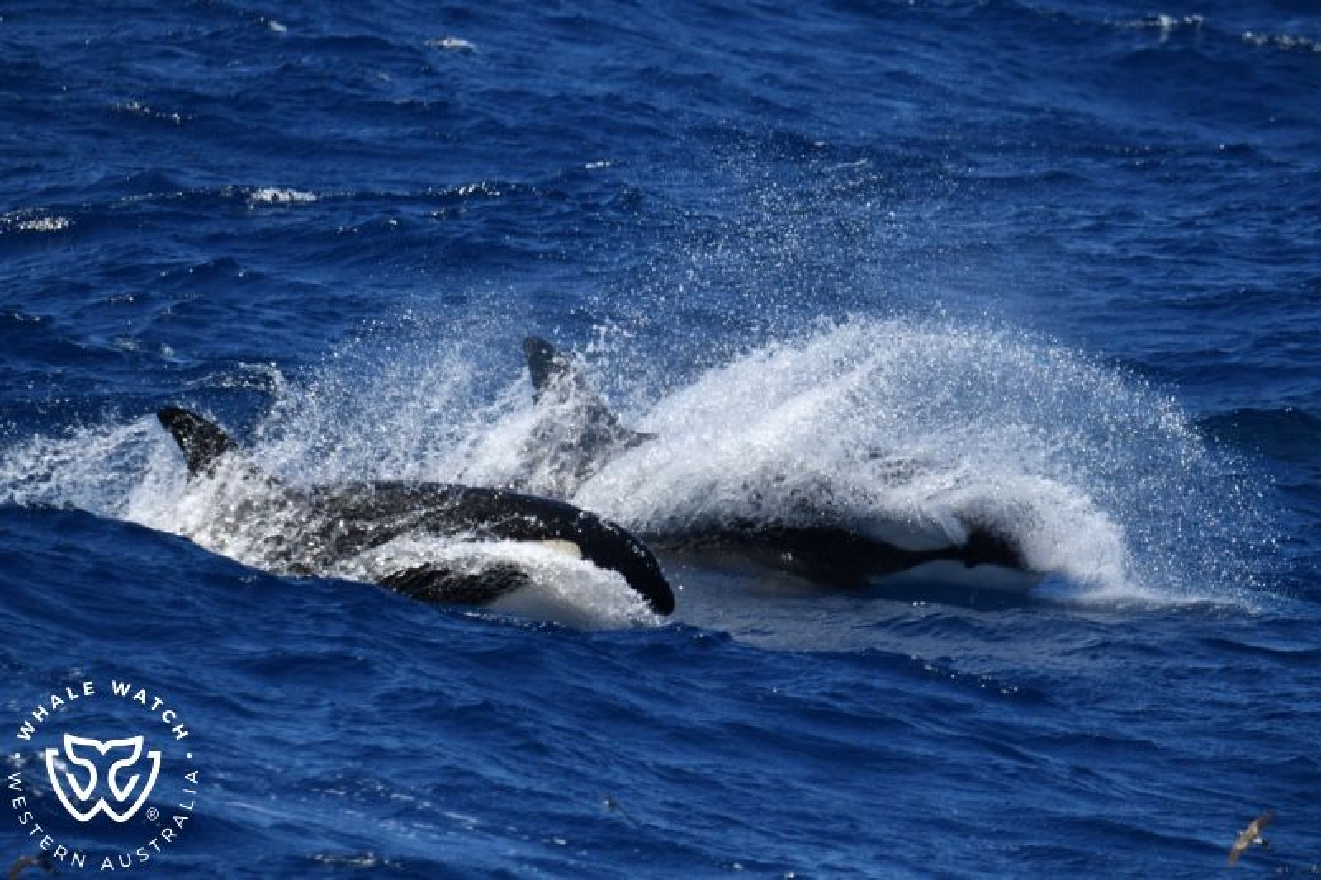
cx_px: 660
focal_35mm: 450
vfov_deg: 3.1
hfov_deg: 4.6
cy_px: 440
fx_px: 16508
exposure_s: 1/8000
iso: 900
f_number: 6
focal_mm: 450
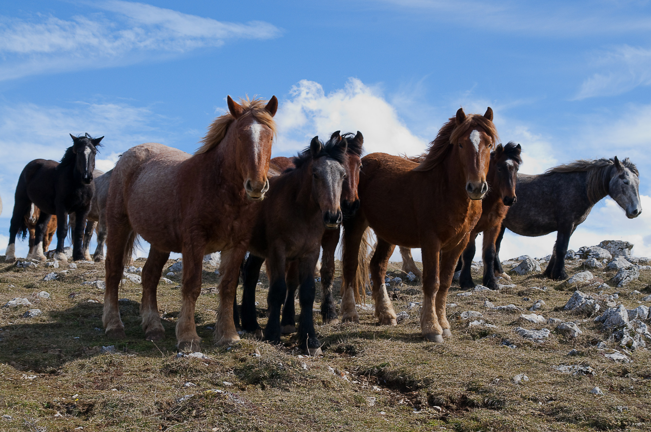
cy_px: 216
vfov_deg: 21.5
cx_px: 326
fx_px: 1138
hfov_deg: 31.9
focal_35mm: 63
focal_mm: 42
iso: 400
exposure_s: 1/160
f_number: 13
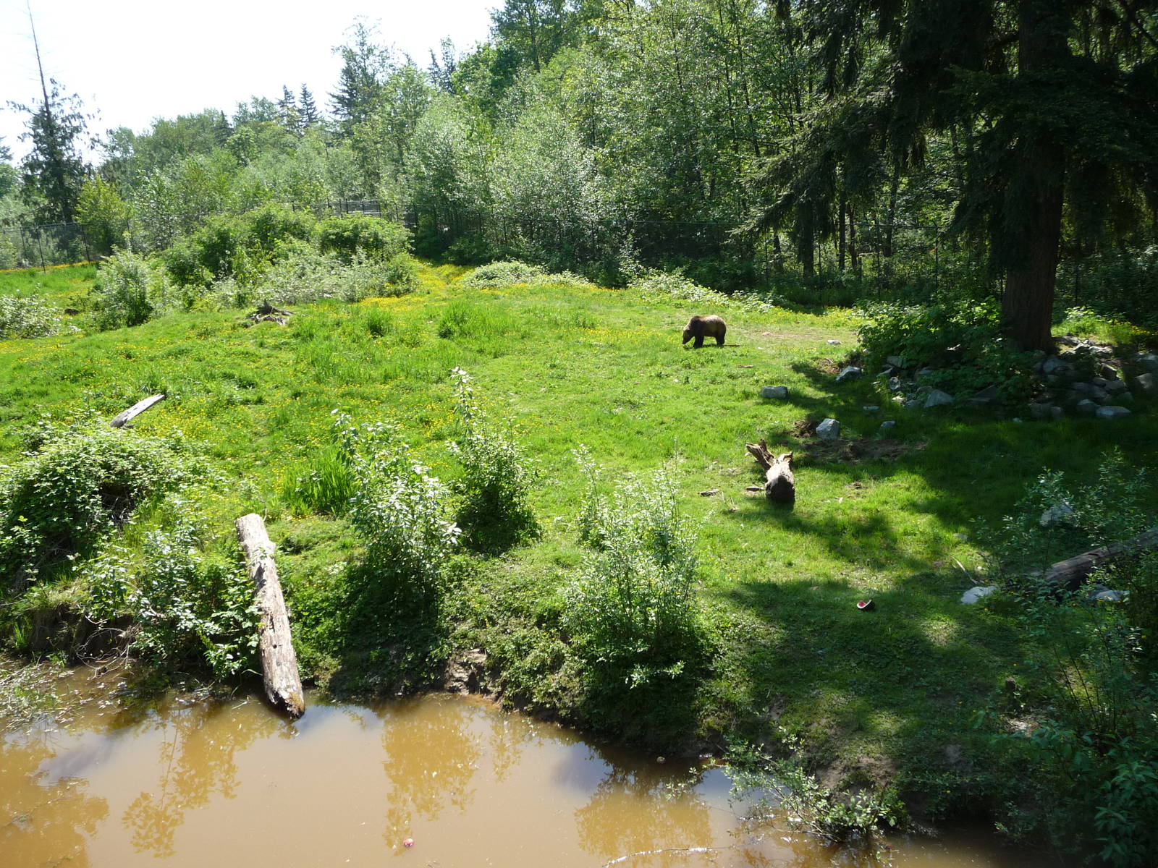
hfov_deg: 60.0
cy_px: 434
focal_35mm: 30
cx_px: 579
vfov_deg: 46.8
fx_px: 1004
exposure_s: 1/500
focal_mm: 5
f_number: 3.4
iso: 160
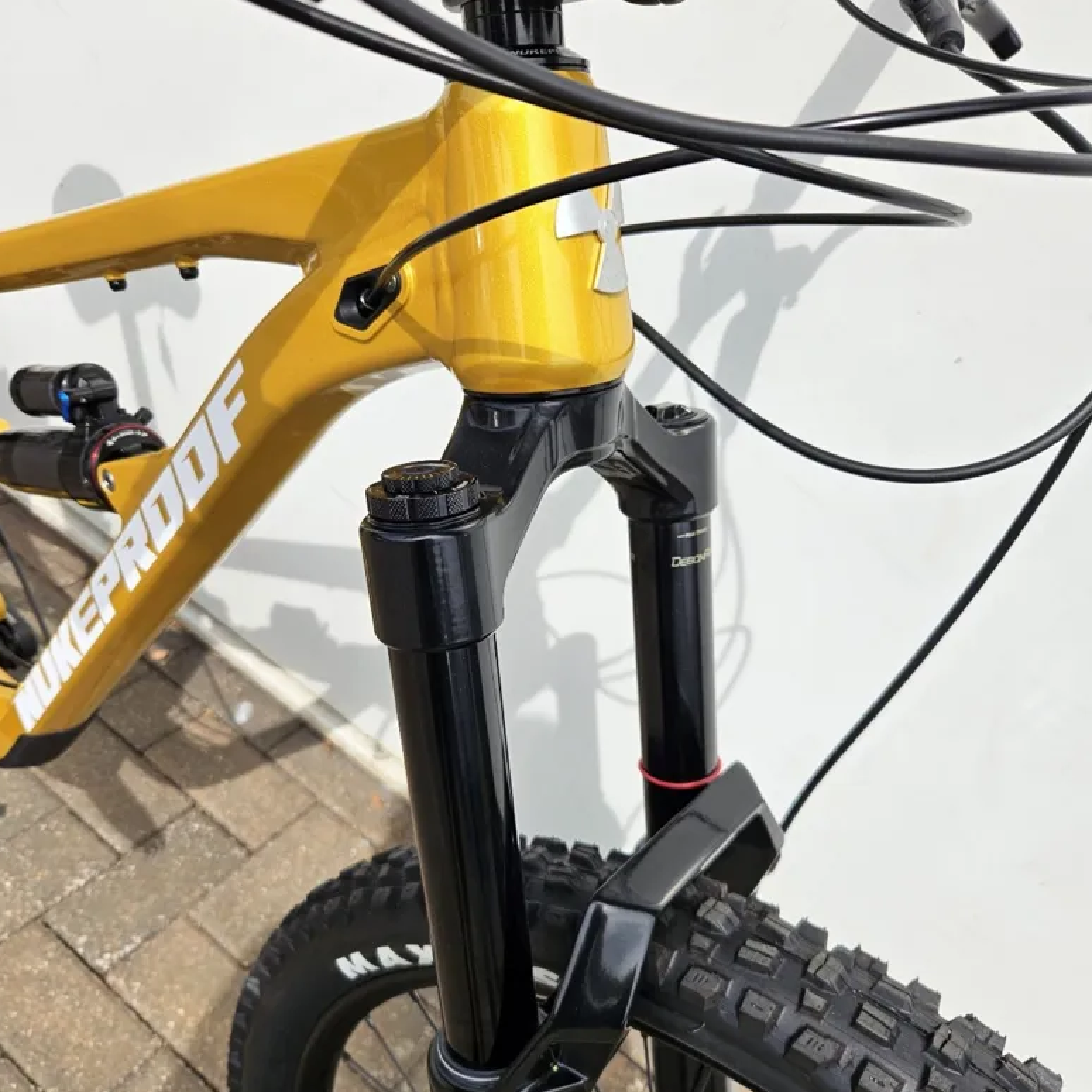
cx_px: 553
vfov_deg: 57.2
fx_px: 999
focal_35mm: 28
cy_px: 588
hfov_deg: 57.3
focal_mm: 5.4
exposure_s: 1/2000
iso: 25
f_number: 1.8
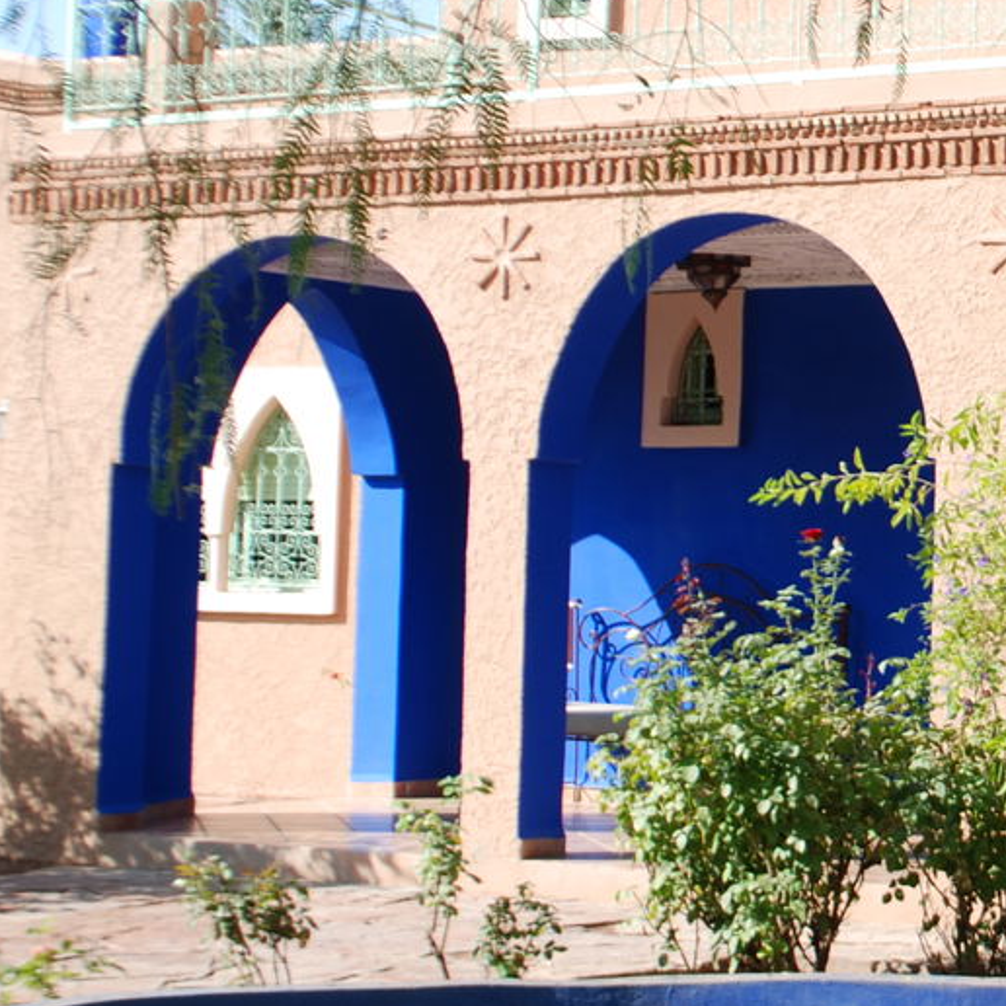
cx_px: 1226
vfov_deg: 19.9
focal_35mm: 87
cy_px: 313
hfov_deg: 18.8
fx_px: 2861
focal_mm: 22
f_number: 7.1
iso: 100
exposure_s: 1/200
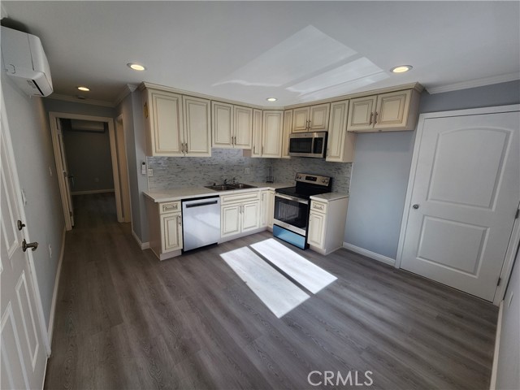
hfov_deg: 106.2
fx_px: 195
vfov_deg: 89.9
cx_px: 260
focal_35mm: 13
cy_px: 195
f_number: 2.2
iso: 50
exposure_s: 1/157
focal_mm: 2.2
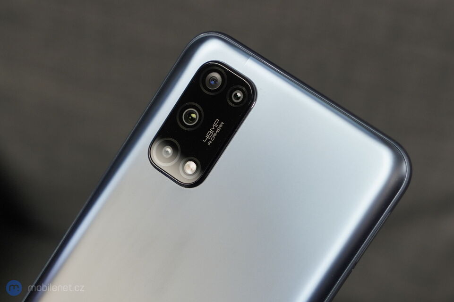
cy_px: 151
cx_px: 227
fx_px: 479
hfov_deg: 50.7
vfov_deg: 35.0
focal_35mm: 38
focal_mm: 38
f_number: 4.5
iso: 400
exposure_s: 1/125
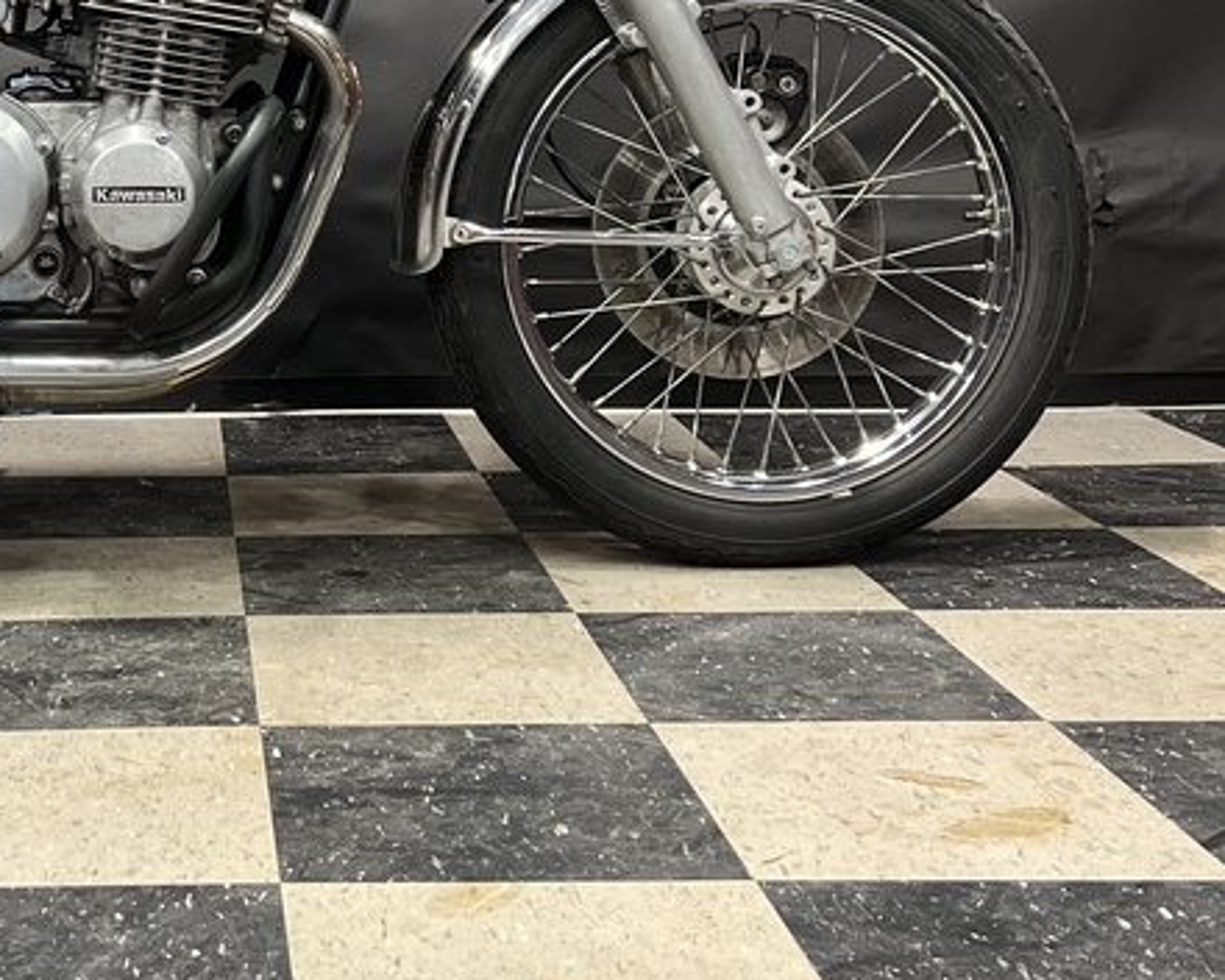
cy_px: 58
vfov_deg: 24.9
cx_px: 75
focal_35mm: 59
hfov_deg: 30.3
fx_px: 2139
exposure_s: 1/60
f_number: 1.5
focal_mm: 5.7
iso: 400
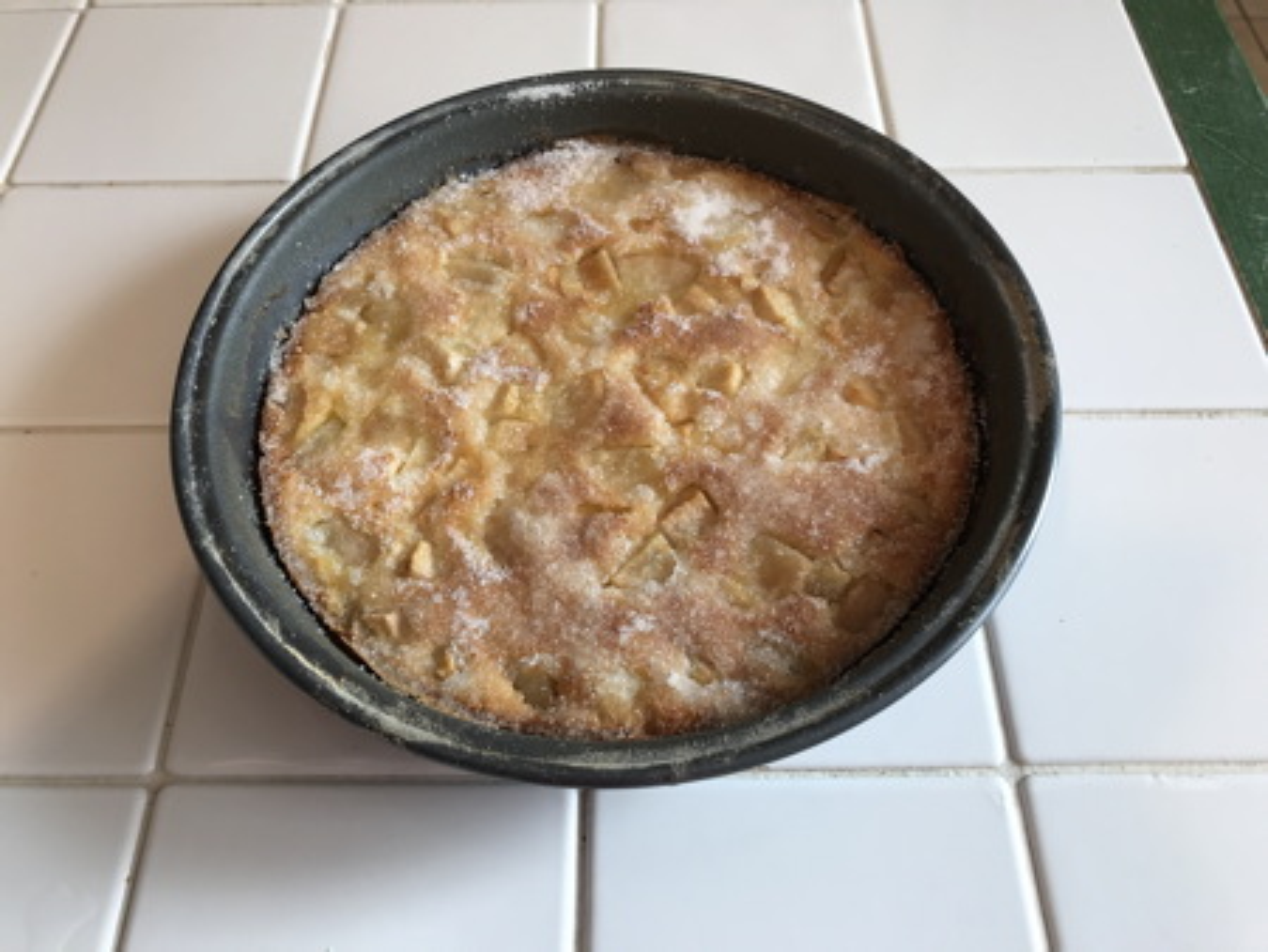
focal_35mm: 28
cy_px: 476
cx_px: 634
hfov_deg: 63.4
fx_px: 1026
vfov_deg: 49.8
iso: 20
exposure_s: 1/108
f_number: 1.8
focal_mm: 3.99
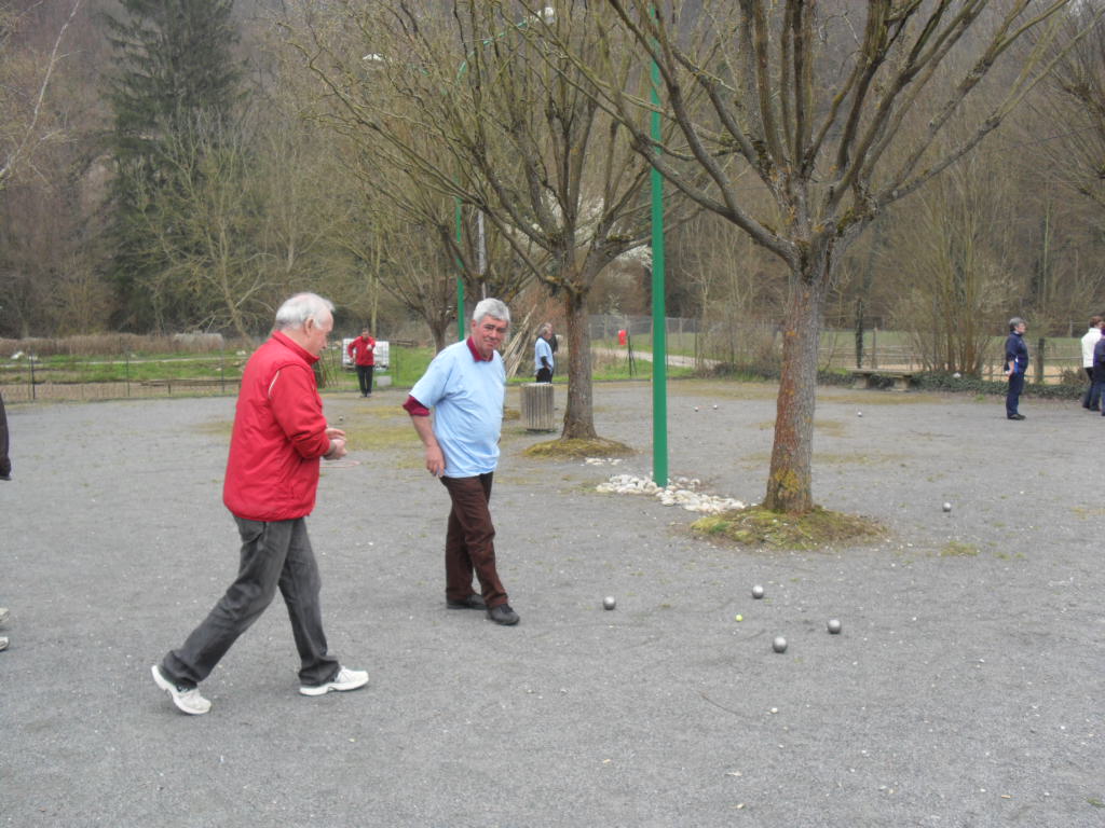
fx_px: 1117
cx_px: 552
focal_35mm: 35
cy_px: 414
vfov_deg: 40.7
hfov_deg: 52.6
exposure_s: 1/250
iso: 100
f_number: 3.2
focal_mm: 6.3
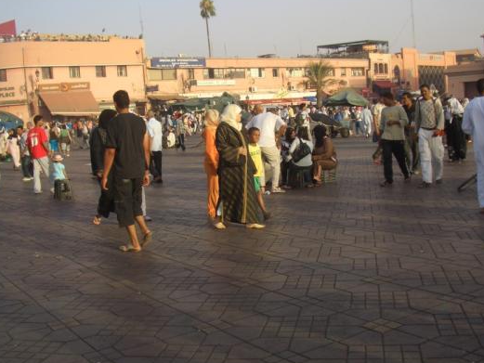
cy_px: 165
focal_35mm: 43
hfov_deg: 43.8
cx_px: 229
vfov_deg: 33.6
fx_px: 601
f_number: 4.3
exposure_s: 1/200
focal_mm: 5.8
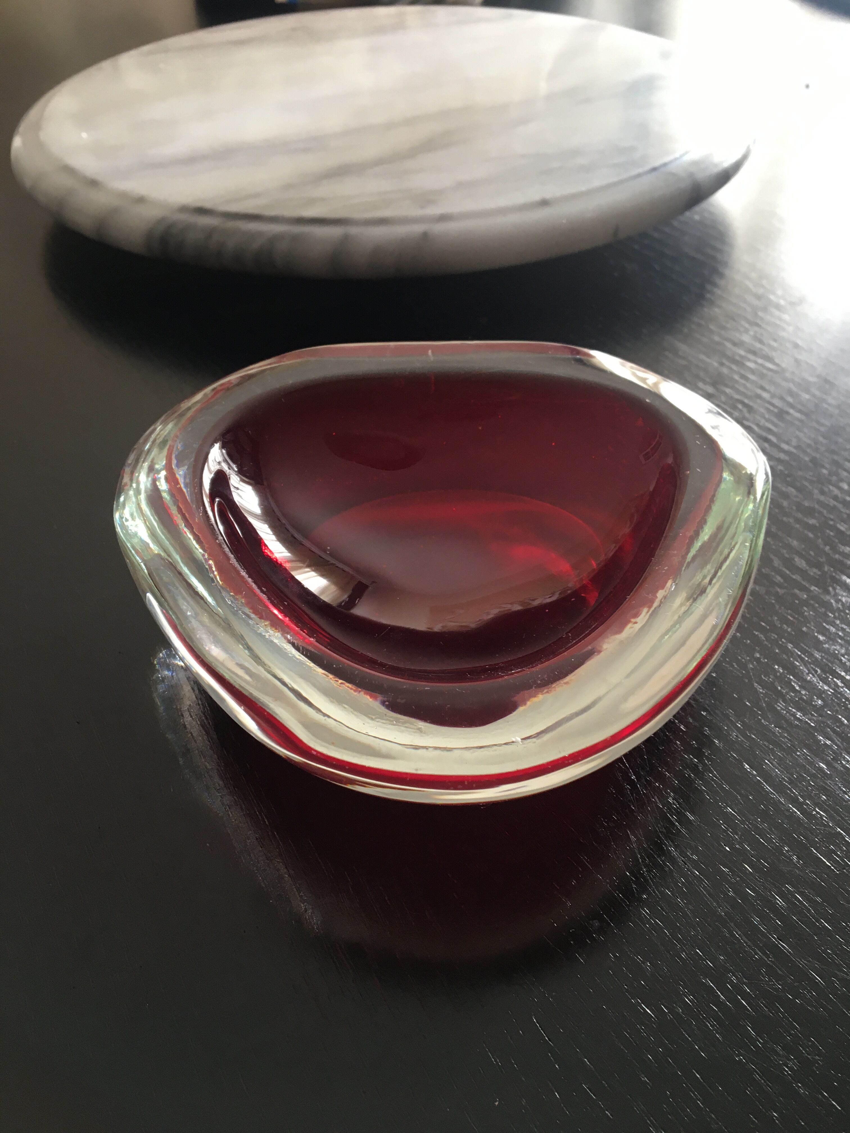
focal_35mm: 29
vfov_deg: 61.7
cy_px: 566
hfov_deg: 48.2
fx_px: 949
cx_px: 425
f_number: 2.2
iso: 64
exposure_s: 1/33
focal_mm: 4.15
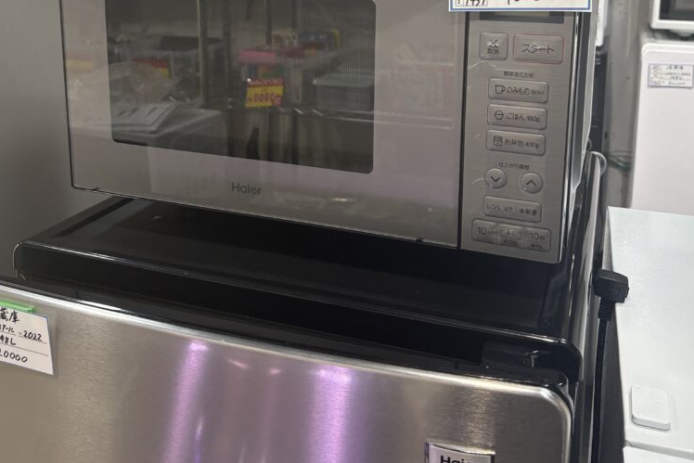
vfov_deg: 34.5
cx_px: 345
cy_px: 71
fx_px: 713
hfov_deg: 51.9
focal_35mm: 37
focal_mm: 5.96
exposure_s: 1/60
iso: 100
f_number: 1.6
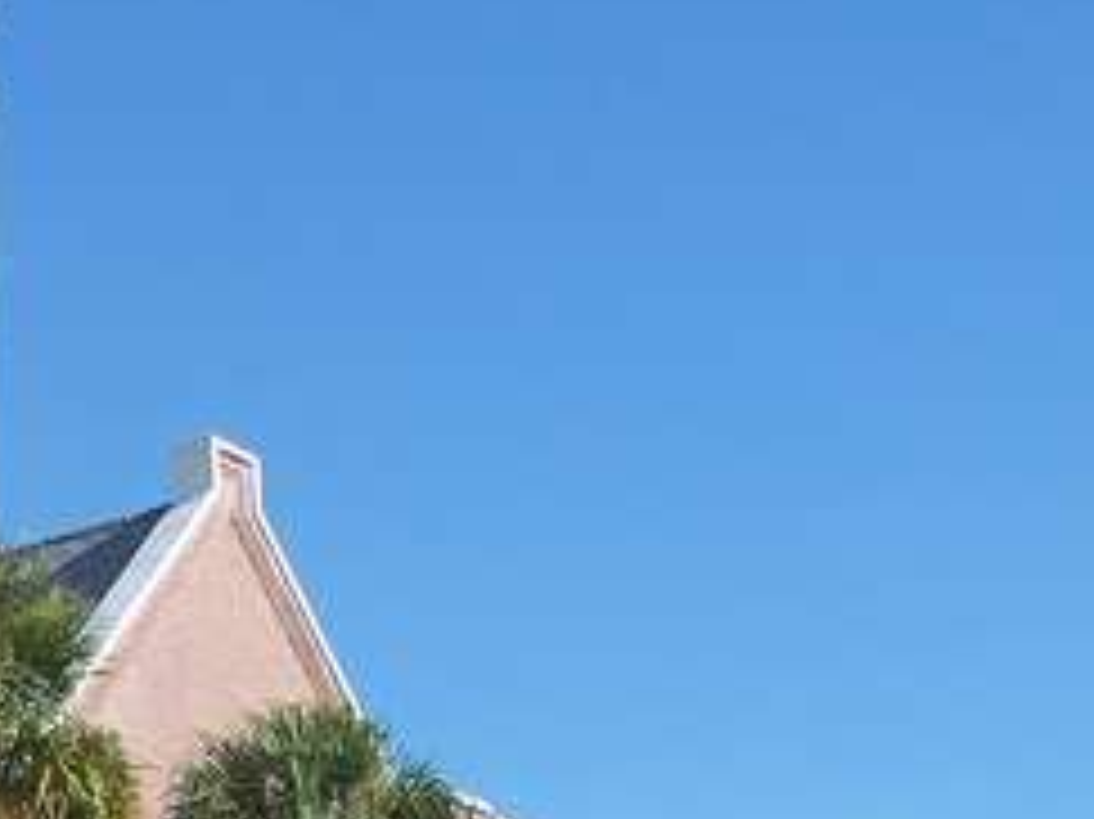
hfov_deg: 15.2
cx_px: -455
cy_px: 1030
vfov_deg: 11.8
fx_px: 3854
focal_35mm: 122
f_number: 4
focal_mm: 7.8
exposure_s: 1/400
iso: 64
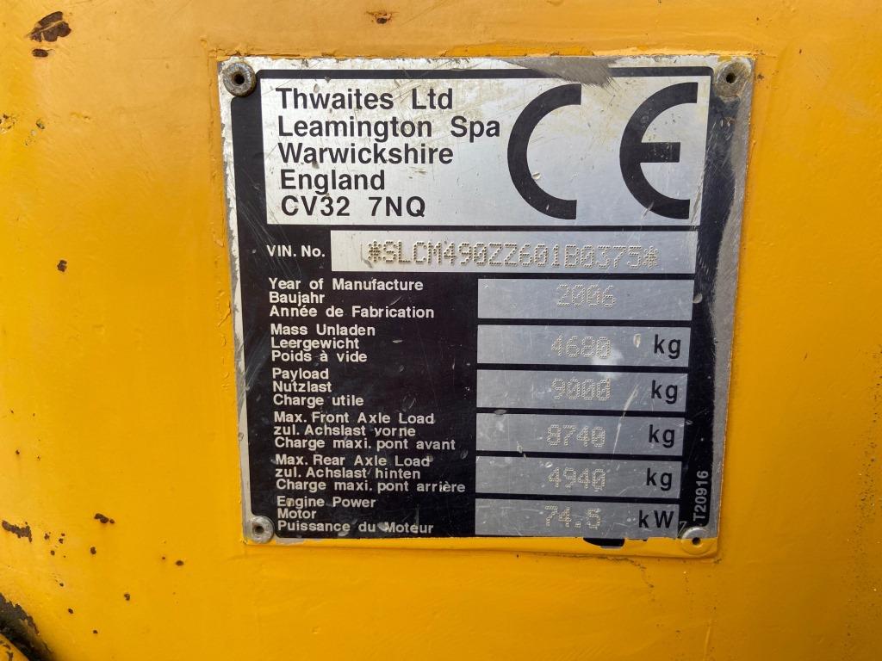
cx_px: 441
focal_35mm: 26
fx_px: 662
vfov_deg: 53.1
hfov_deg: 67.3
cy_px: 330
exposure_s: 1/351
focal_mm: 4.25
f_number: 1.8
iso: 32
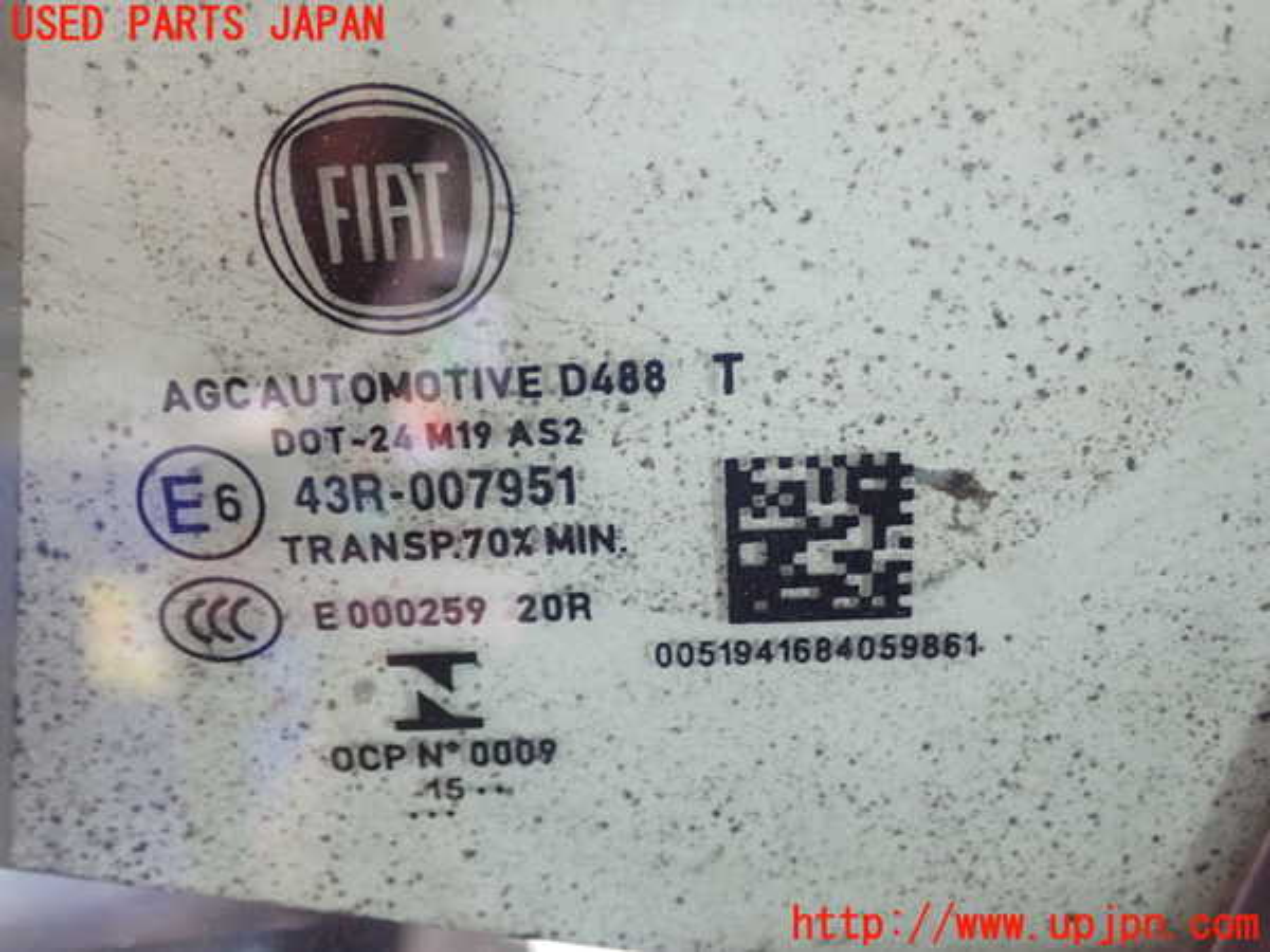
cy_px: 476
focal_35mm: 46
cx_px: 635
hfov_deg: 41.2
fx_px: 1688
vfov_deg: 31.5
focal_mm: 8.41
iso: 800
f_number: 3.1
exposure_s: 1/40
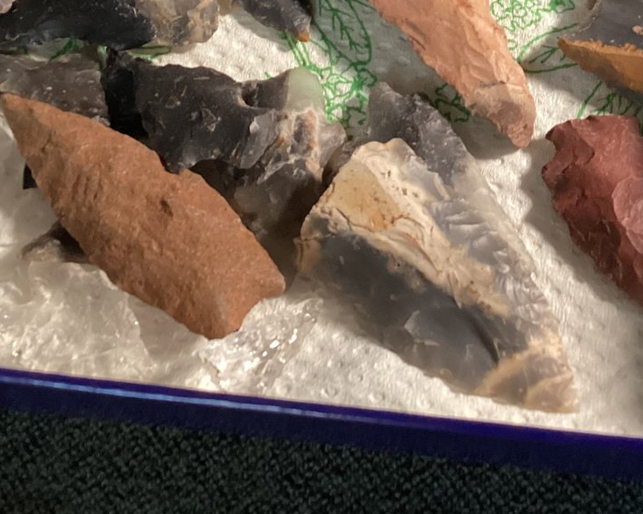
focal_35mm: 64
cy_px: 38
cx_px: 395
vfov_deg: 23.2
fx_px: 1218
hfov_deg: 29.5
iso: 320
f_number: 2.4
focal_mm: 3.3
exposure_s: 1/60
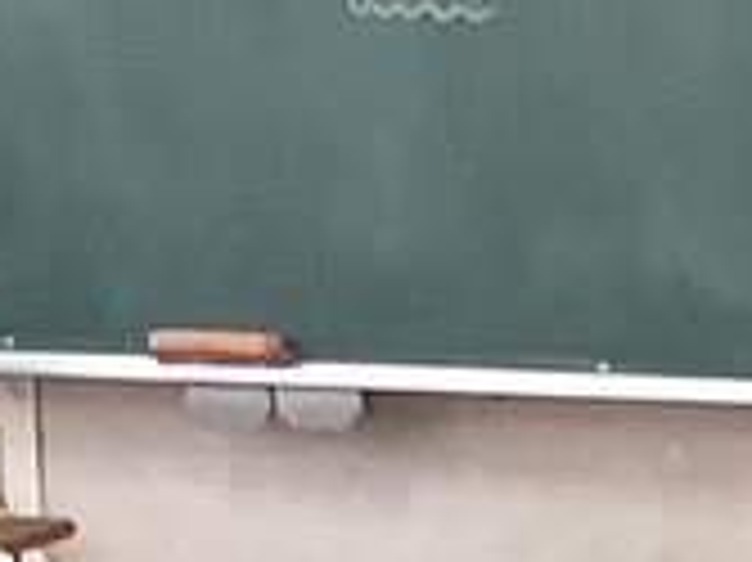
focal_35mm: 238
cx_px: 1310
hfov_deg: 8.1
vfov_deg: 5.6
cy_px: 2086
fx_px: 5167
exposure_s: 1/60
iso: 125
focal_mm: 3.3
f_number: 2.4
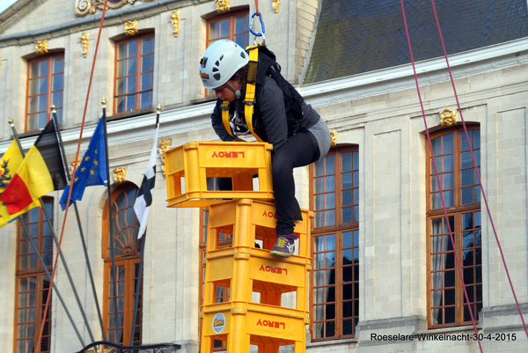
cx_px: 264
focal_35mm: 82
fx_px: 1211
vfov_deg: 16.6
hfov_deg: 24.6
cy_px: 176
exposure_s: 1/200
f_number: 7.1
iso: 200
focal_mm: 55
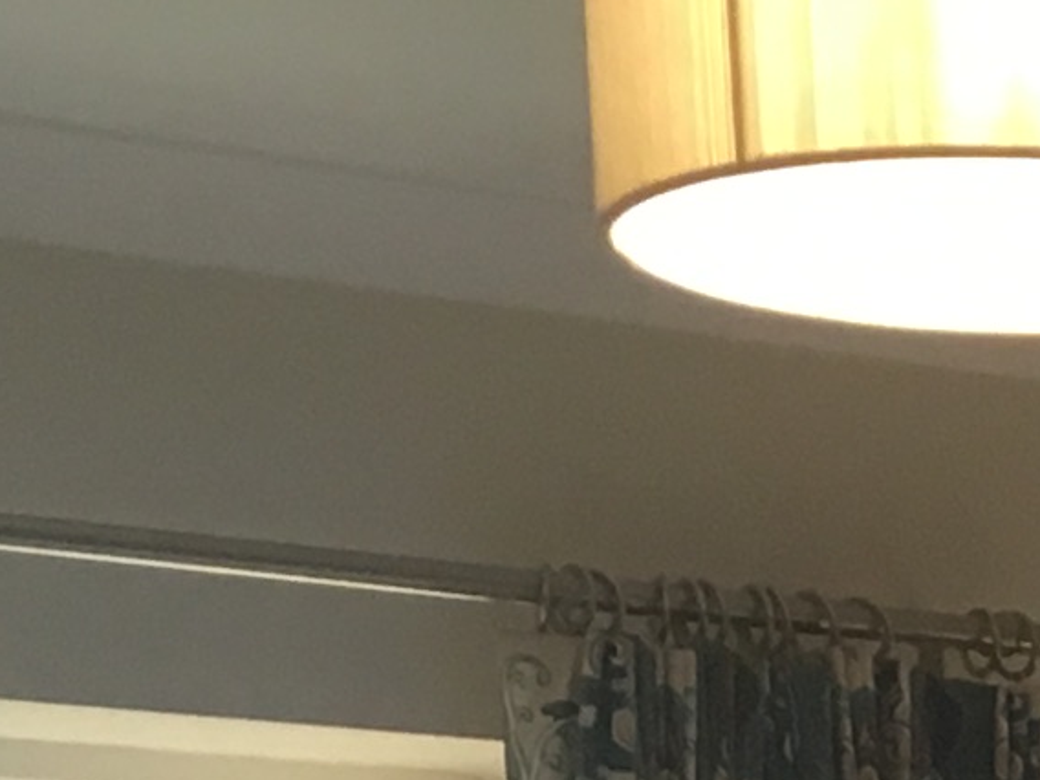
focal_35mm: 206
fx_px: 6189
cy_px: 2417
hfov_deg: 8.9
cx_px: 2336
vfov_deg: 6.5
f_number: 2.2
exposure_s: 1/33
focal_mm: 4.15
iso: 50
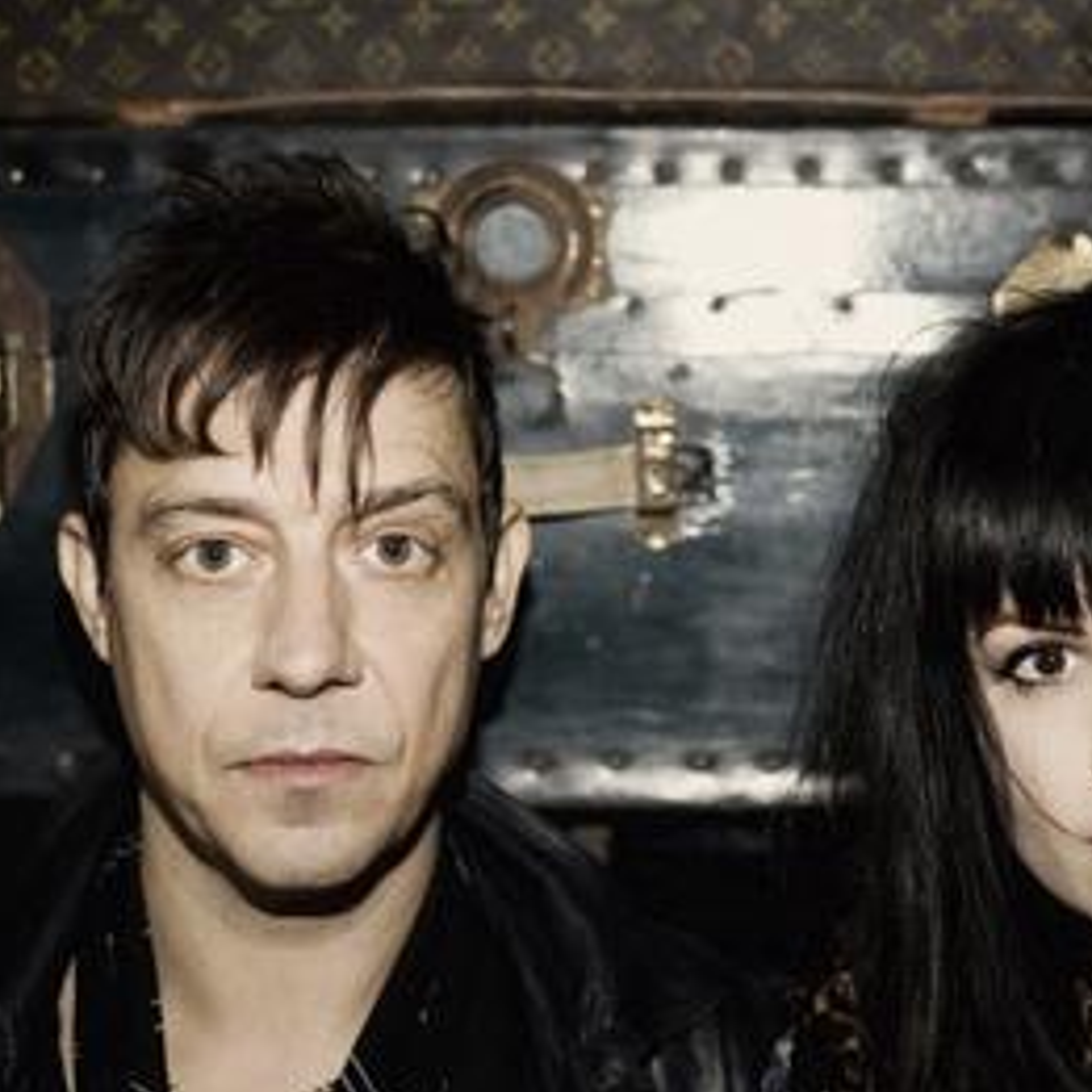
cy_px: 552
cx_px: 686
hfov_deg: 26.4
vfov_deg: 26.5
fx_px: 2320
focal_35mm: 65
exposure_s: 1/100
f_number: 3.2
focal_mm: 50
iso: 250
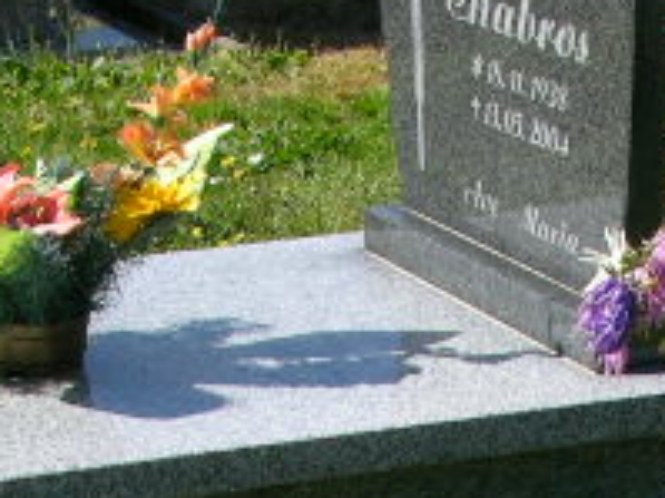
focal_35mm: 180
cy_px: 946
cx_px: 498
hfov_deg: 11.0
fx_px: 3456
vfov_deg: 7.9
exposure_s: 1/230
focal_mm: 8.9
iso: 50
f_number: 5.6
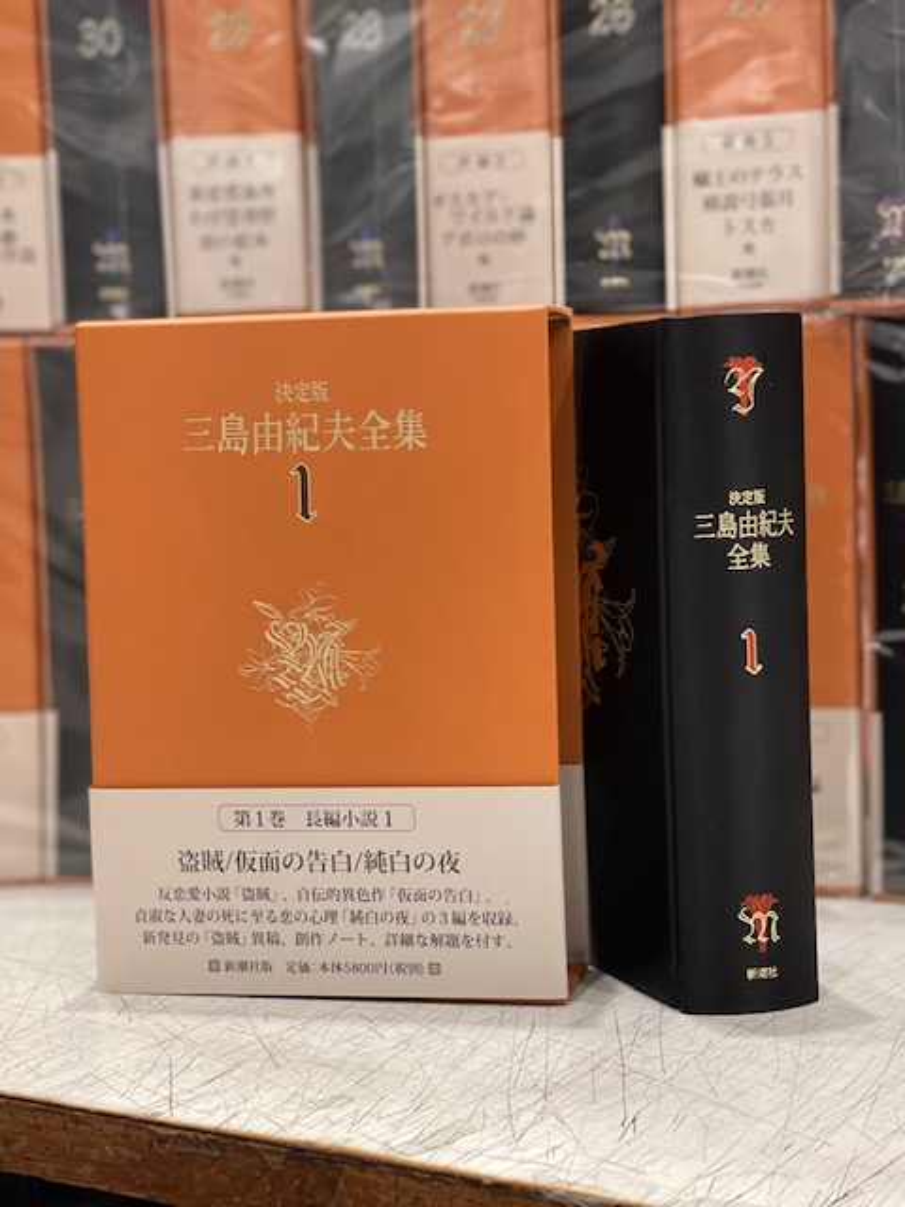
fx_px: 2231
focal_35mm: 64
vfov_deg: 30.3
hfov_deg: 22.9
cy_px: 604
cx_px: 452
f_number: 2.2
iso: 160
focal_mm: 7.5
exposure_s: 1/33
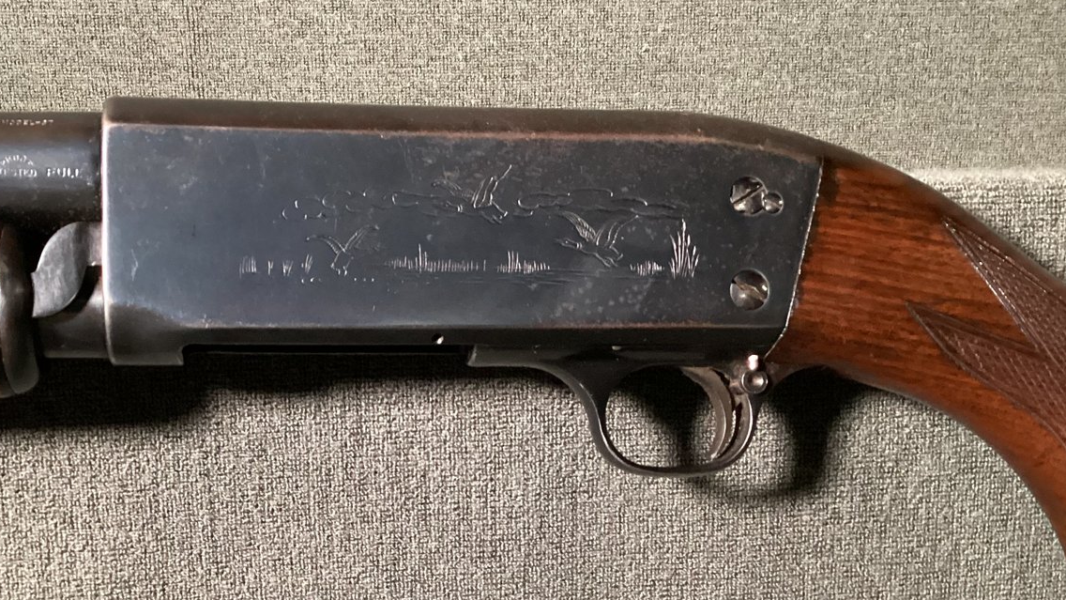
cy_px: 438
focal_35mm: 45
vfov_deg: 26.2
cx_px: 427
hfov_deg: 45.2
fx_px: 1272
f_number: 2.4
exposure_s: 1/30
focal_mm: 3.3
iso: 640
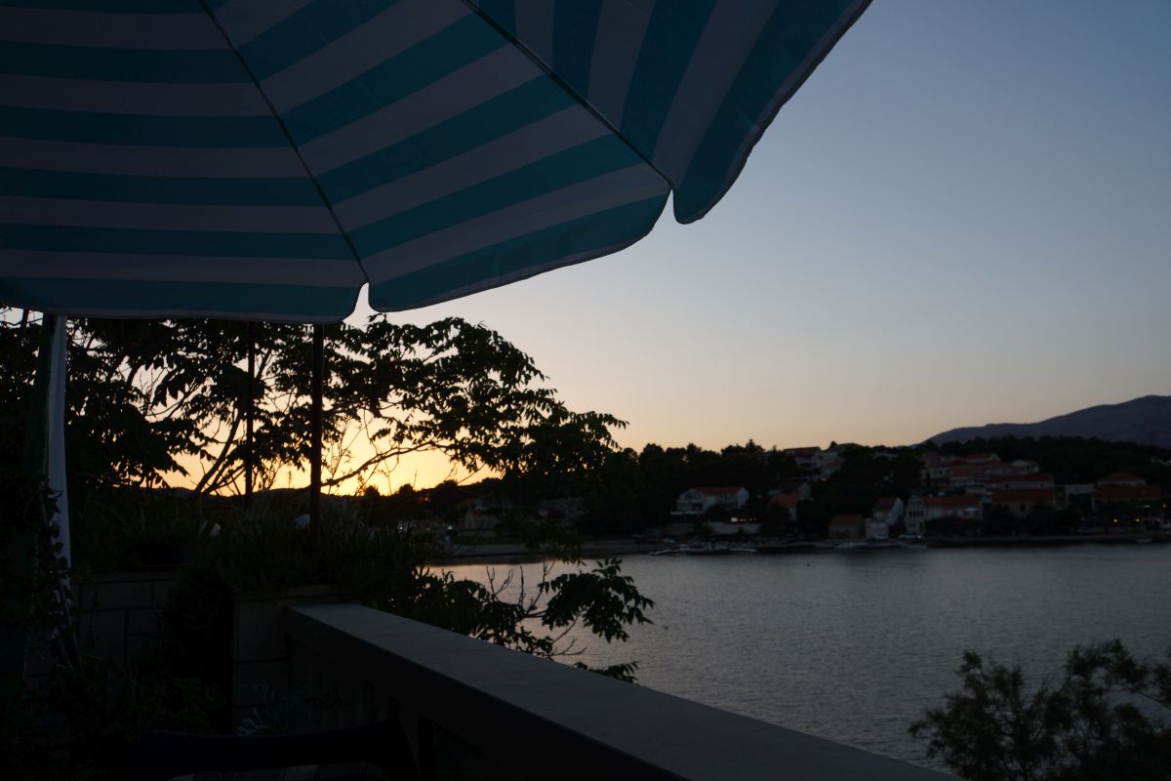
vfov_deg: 47.9
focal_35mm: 27
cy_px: 390
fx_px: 878
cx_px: 586
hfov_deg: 67.4
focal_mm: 18
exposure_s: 1/100
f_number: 5
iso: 100
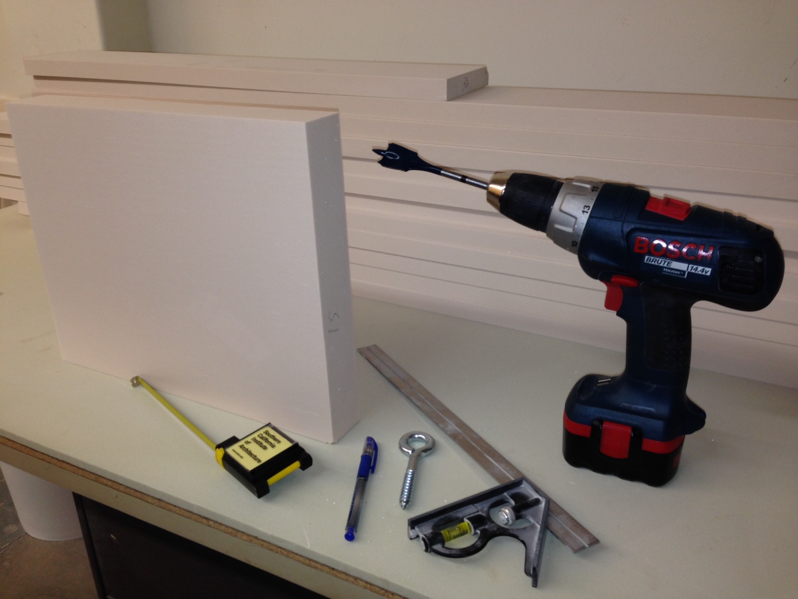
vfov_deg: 42.9
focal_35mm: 33
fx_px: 761
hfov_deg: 55.4
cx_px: 399
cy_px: 300
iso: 50
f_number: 2.4
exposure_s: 1/25
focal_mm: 4.12
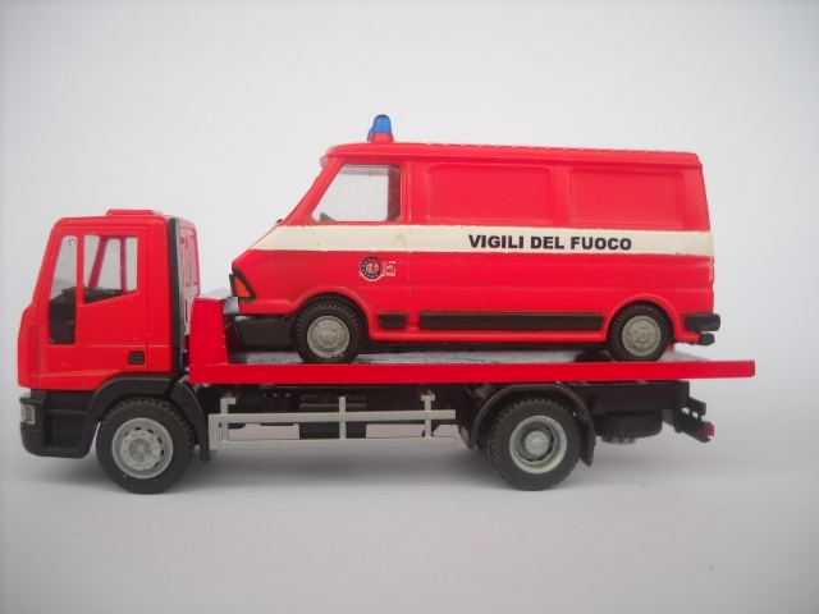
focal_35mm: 41
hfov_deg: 45.8
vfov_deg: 35.1
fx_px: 970
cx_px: 410
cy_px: 307
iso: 64
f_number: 3.1
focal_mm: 6.72
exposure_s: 1/80
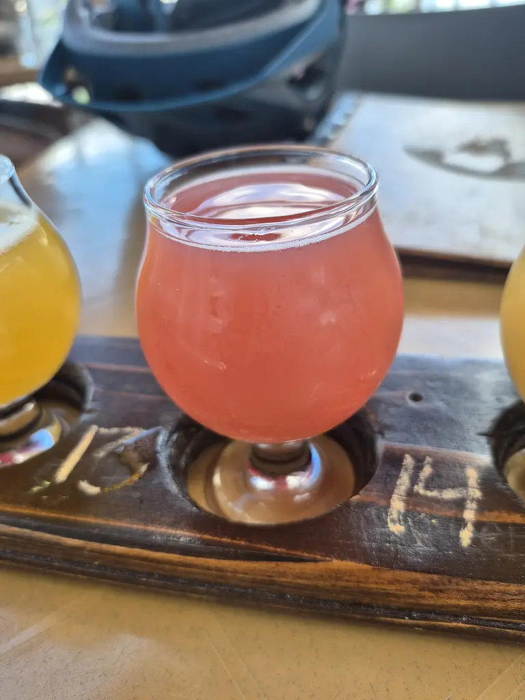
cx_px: 262
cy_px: 350
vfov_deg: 73.9
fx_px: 465
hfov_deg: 58.9
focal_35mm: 23
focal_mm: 5.4
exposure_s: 1/180
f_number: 1.8
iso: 40
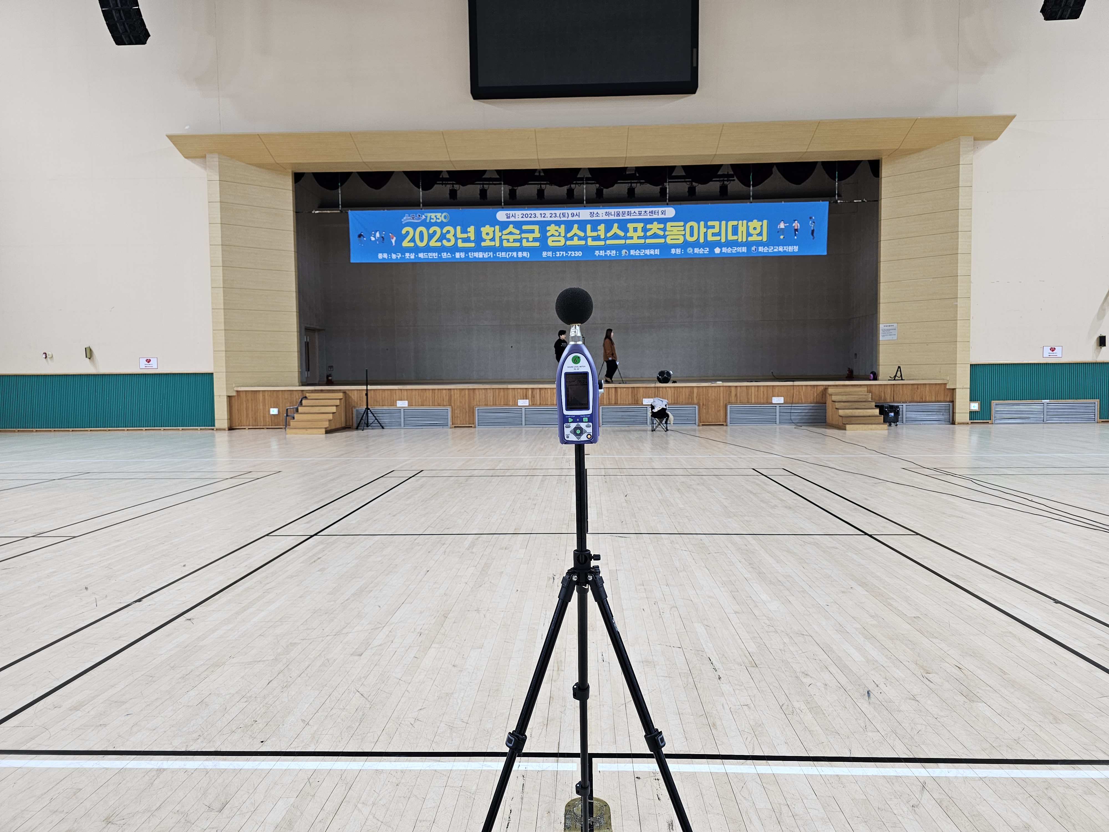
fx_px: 737
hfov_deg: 73.9
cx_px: 554
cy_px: 416
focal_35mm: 23
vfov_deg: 58.9
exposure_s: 1/120
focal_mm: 6.3
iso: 80
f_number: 1.7
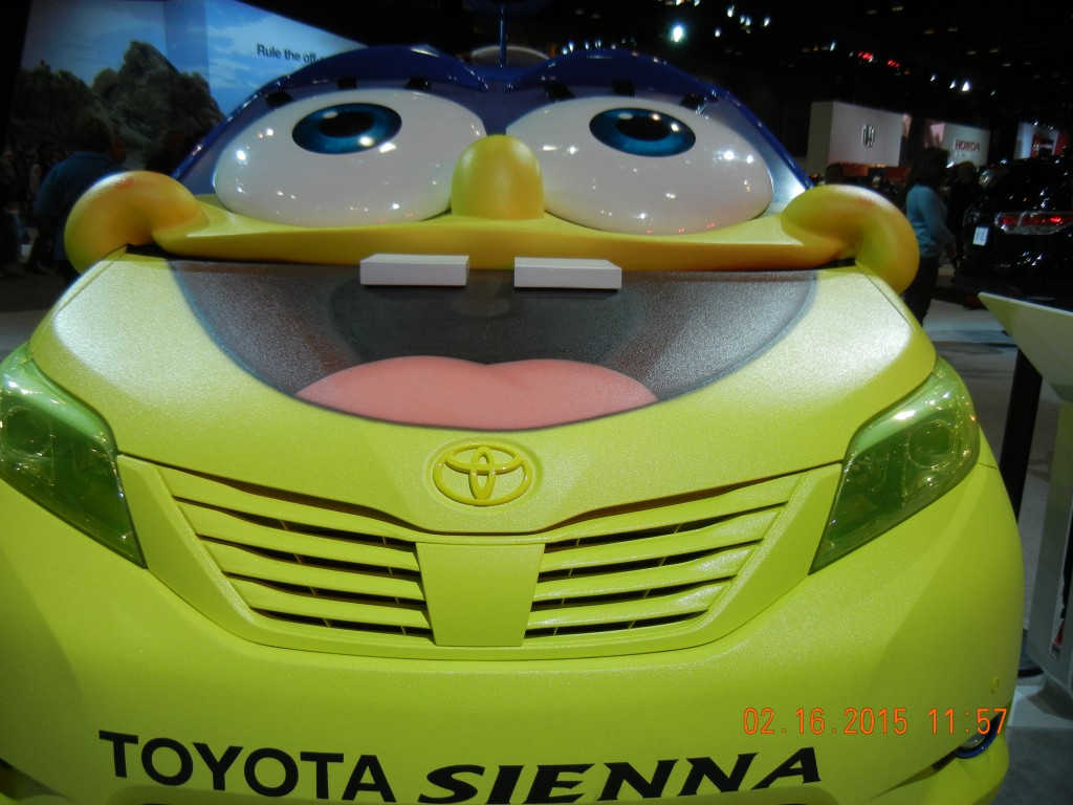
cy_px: 402
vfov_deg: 46.8
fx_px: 930
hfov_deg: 60.0
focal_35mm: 30
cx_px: 536
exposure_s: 1/267
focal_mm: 5.4
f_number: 3.5
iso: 160
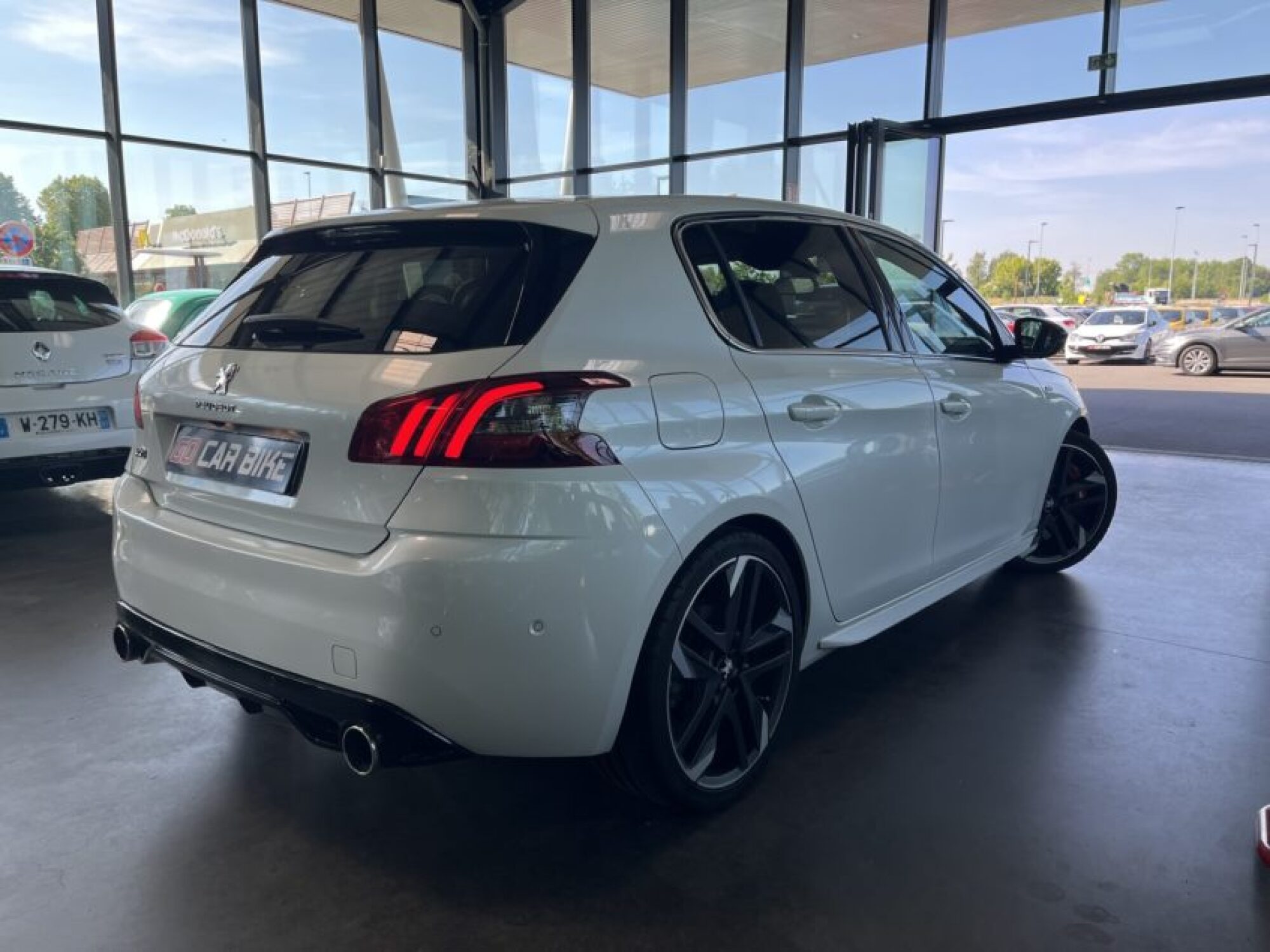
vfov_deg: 53.0
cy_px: 476
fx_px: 954
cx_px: 635
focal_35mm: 26
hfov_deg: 67.3
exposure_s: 1/445
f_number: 1.6
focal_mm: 5.1
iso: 50
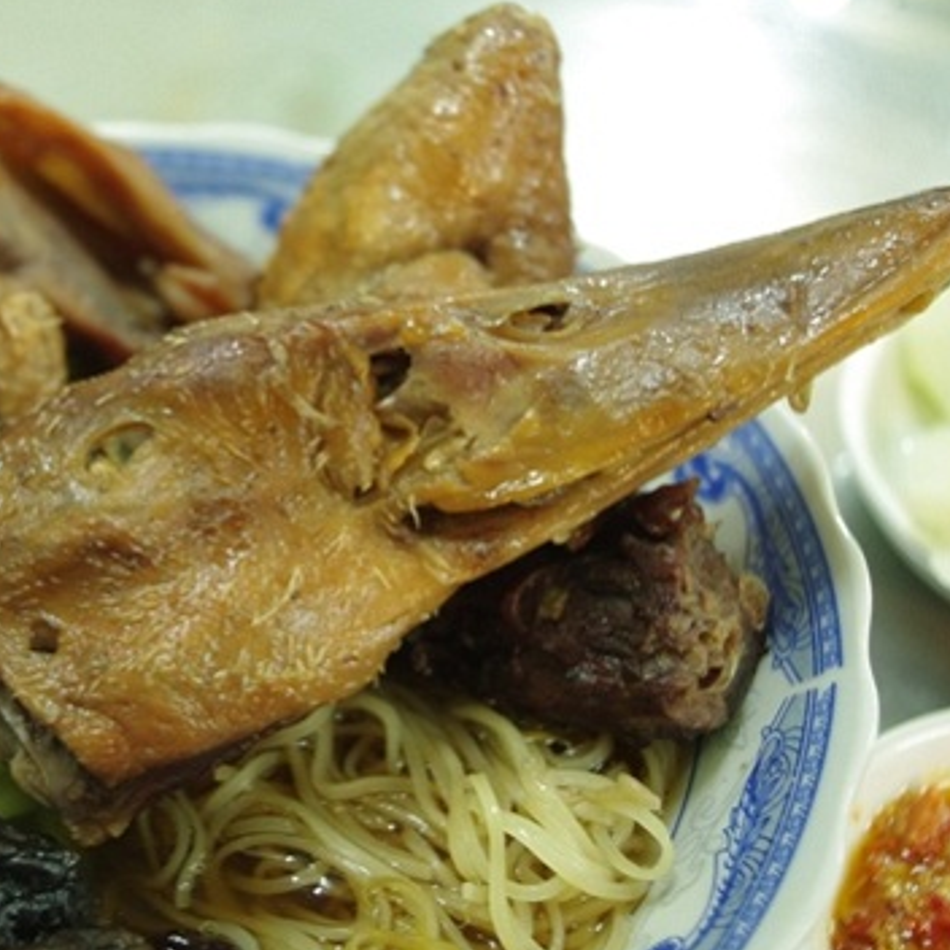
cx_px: 251
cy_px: 456
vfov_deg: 32.8
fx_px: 1615
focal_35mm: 52
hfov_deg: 32.2
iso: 1600
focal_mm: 24.38
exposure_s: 1/20
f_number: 4
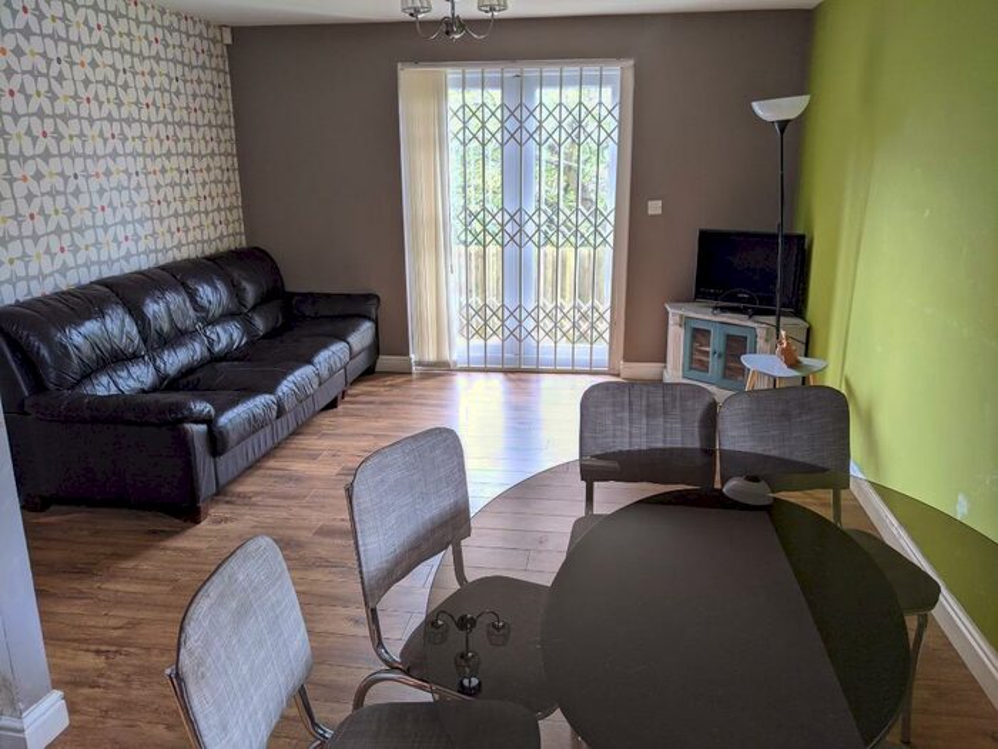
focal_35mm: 27
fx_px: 778
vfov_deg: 51.4
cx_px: 499
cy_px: 374
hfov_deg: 65.3
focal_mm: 4.44
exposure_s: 1/33.3
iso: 60
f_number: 1.8
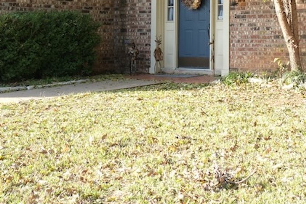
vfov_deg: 18.2
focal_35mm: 73
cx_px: 251
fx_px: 620
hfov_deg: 27.1
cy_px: -4
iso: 125
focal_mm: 20
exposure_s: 1/26
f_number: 8
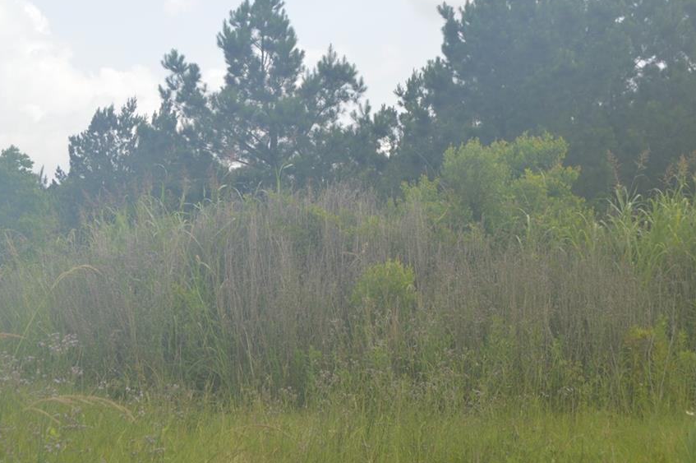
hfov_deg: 34.5
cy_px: 219
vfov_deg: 23.3
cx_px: 296
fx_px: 1120
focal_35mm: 58
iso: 100
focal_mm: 32
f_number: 7.1
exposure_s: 1/200
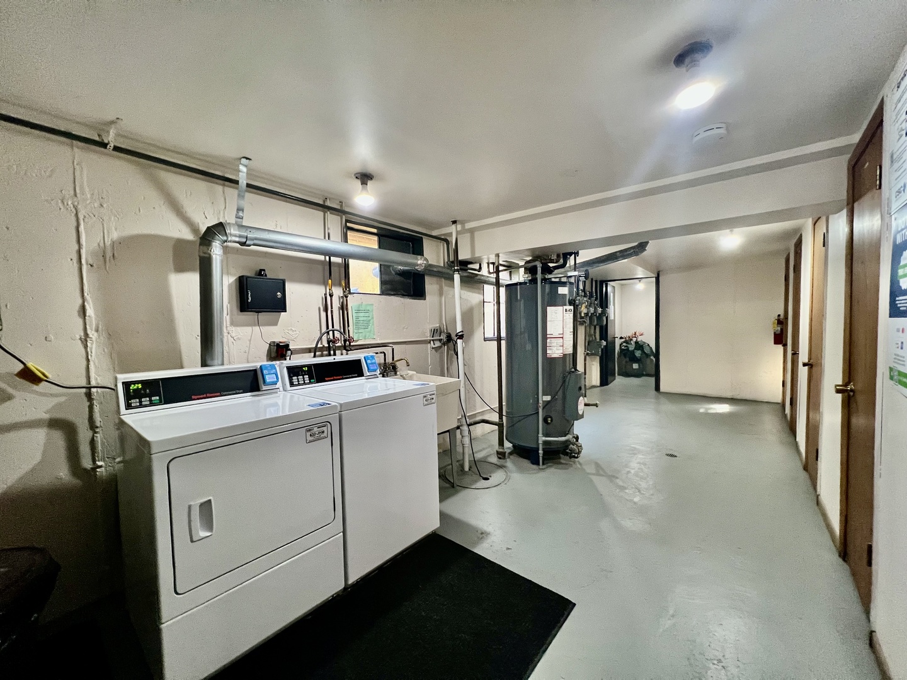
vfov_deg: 89.9
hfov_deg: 106.2
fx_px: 341
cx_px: 454
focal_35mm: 13
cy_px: 340
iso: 400
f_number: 1.8
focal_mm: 1.57
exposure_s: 1/60
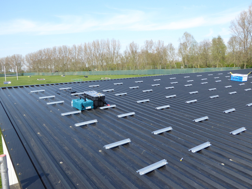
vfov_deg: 48.2
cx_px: 126
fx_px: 211
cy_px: 94
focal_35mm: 29
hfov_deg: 61.7
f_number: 3.5
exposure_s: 1/400
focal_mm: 5
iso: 80
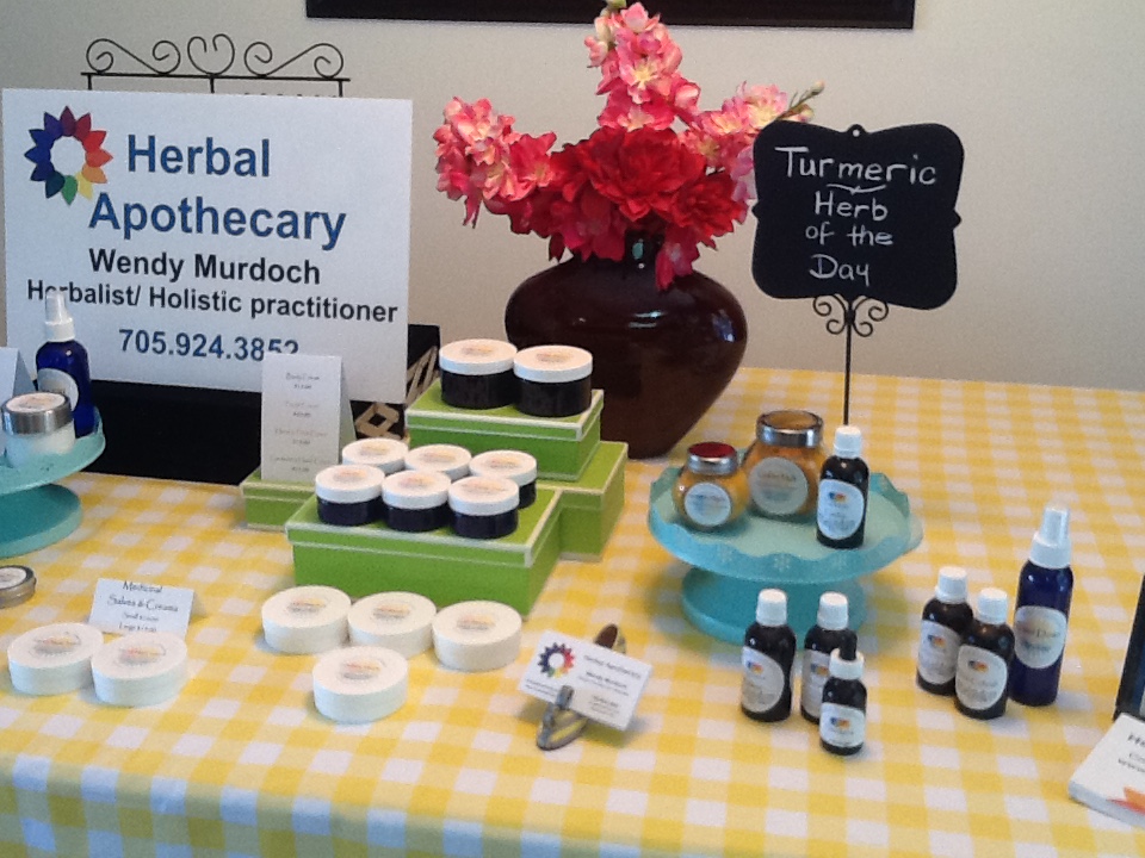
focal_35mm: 44
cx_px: 572
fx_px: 1455
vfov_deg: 32.9
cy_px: 429
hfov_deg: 42.9
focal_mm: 2.03
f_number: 2.4
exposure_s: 1/30
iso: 100
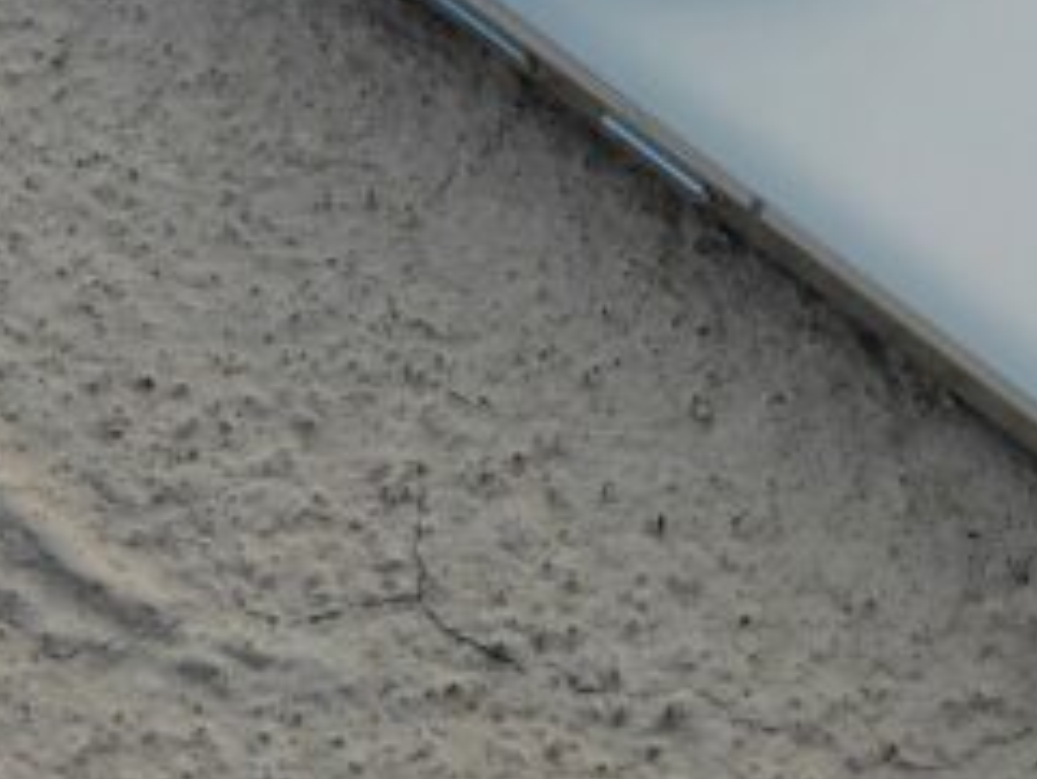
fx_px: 6054
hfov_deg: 9.6
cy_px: 129
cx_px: 1261
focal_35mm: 202
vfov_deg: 7.3
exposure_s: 1/200
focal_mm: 13.3
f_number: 2.6
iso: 80
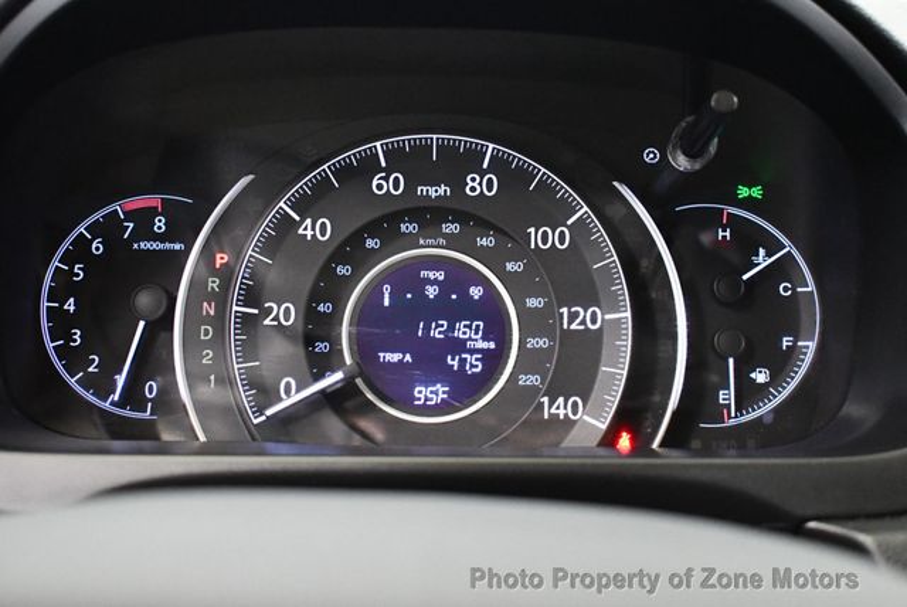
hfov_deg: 36.8
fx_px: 1362
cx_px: 454
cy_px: 304
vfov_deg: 25.1
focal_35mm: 54
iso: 4500
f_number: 4
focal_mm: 27
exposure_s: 1/60
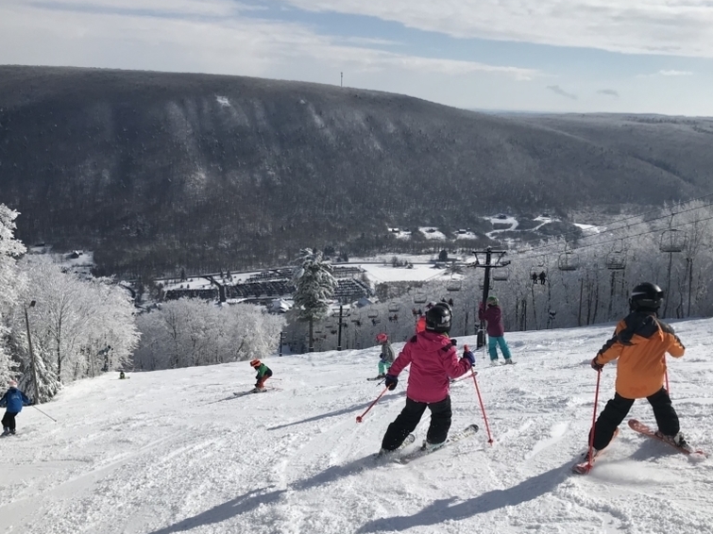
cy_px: 290
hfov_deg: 48.9
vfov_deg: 37.7
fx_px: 783
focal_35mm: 38
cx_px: 383
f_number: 1.8
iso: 20
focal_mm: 3.99
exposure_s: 1/8000
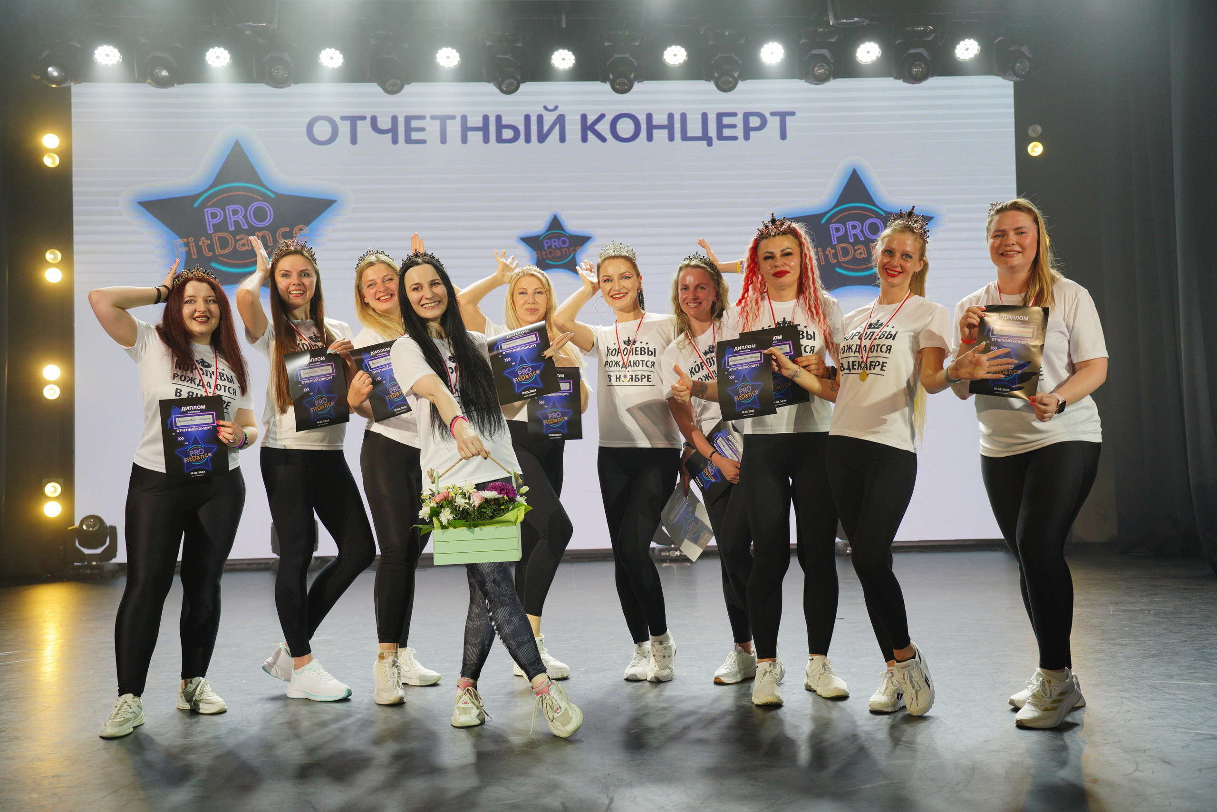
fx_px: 1251
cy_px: 406
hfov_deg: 51.9
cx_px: 608
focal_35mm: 37
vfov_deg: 35.9
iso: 800
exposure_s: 1/125
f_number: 3.5
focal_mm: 37
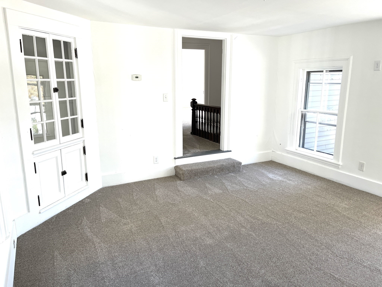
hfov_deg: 67.3
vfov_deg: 53.1
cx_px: 191
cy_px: 144
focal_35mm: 26
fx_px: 287
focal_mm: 5.1
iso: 40
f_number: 1.6
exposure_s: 1/122
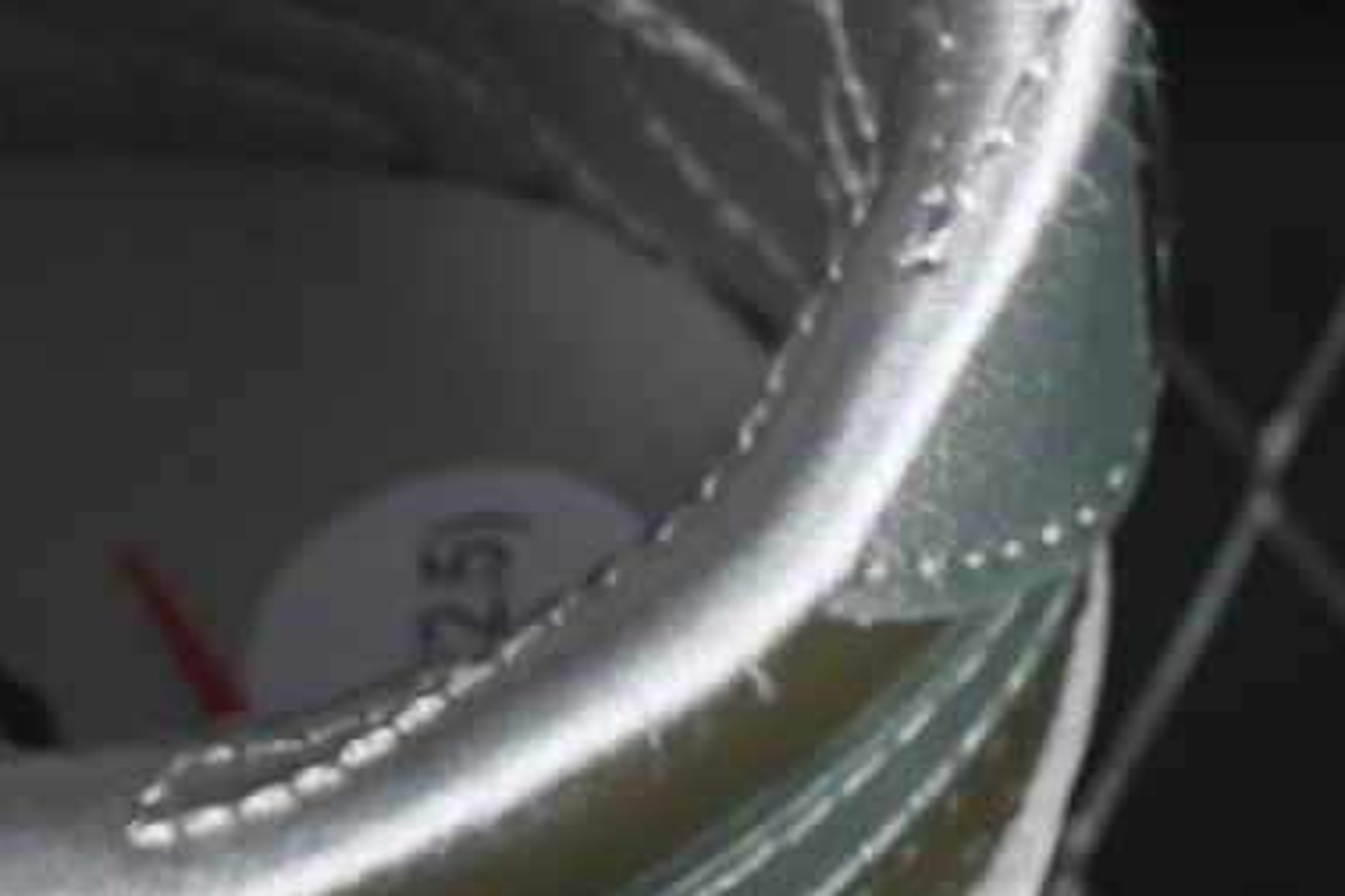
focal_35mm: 552
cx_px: -2003
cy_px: 1991
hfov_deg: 3.7
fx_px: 20622
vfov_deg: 2.5
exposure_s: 1/80
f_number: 7.1
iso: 160
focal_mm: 50
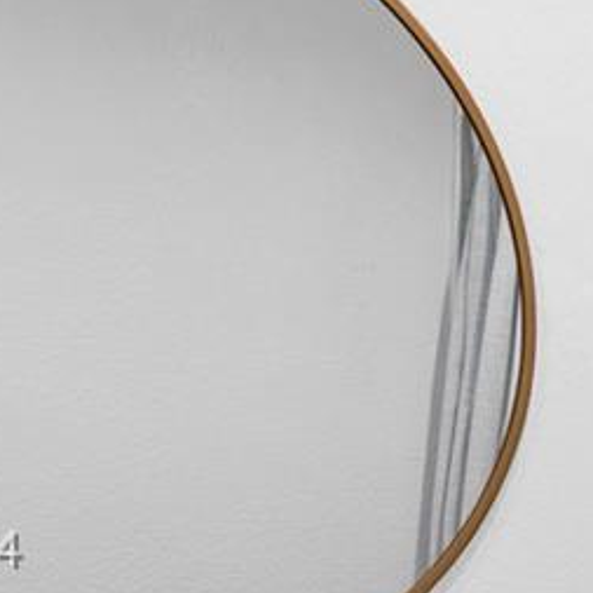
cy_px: 553
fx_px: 1667
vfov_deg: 19.7
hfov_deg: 16.2
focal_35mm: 86
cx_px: 1146
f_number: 8
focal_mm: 16
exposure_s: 1/4
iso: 320
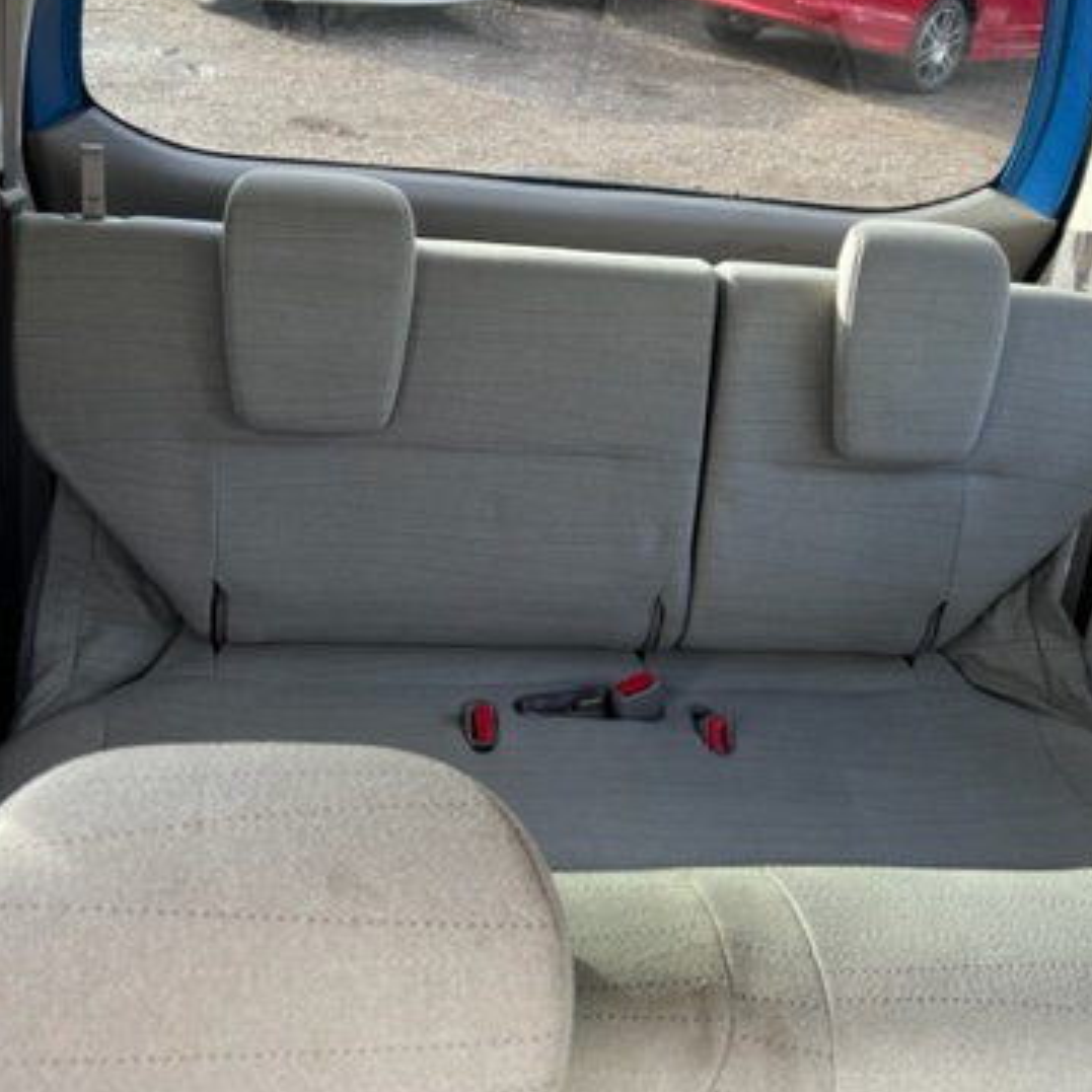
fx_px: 1463
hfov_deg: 40.9
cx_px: 523
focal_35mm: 41
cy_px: 487
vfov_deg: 40.9
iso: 50
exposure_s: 1/121
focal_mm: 5.7
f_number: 1.5
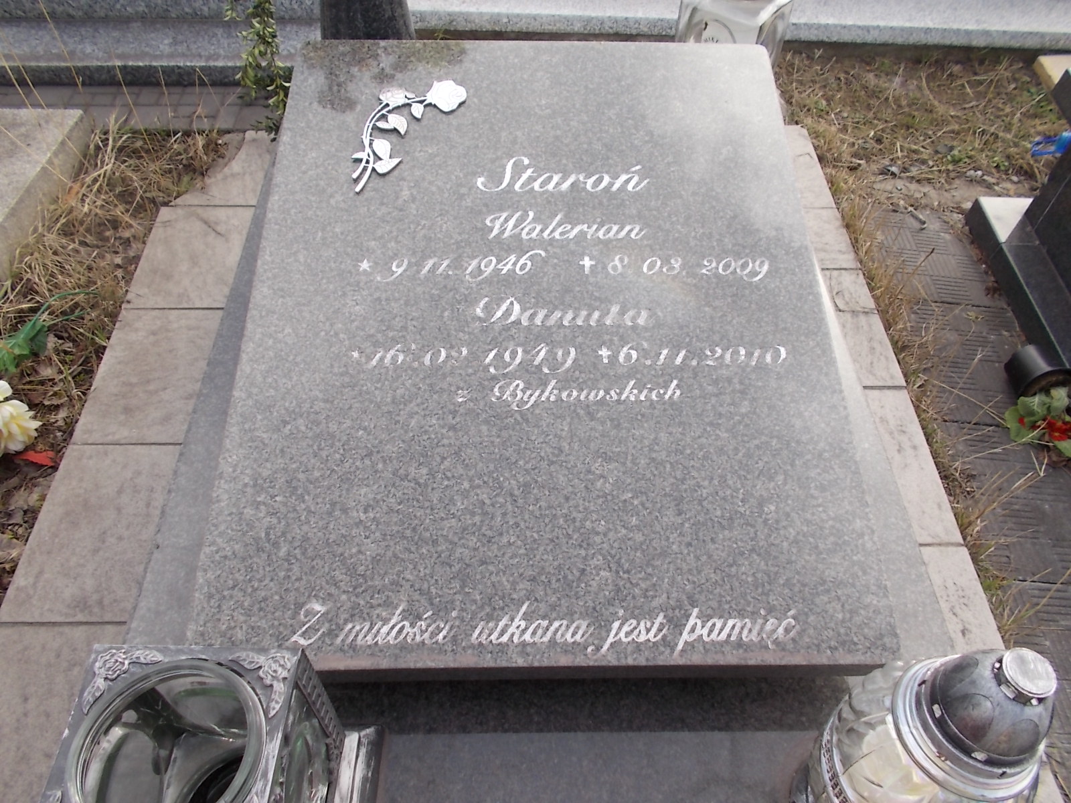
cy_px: 402
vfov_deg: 53.1
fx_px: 804
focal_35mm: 26
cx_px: 536
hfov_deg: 67.3
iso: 80
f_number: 3.2
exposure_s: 1/320
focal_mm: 4.6
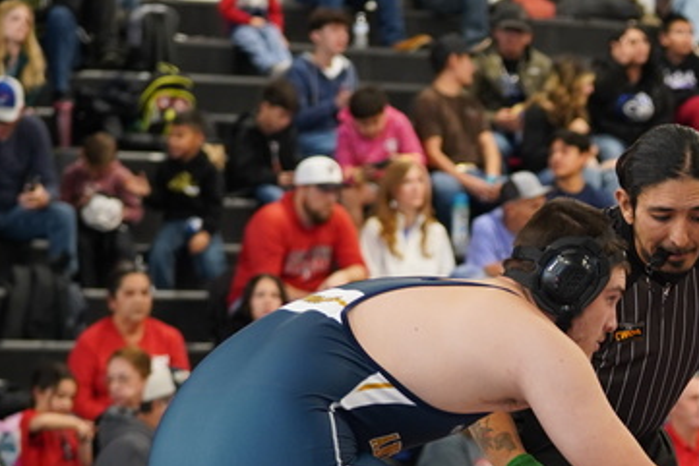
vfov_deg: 6.1
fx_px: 4409
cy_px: 395
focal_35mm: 227
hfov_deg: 8.9
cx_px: 897
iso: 1600
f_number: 3.2
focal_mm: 80
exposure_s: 1/160
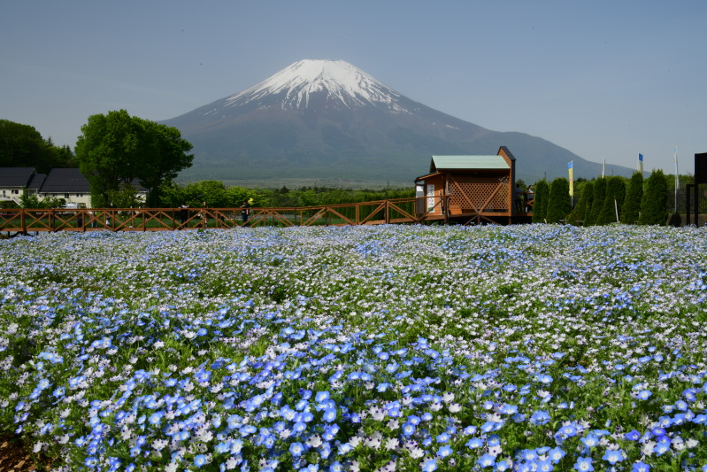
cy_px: 236
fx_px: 825
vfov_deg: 31.9
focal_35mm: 42
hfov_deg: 46.4
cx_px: 354
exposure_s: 1/8
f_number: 22
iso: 64
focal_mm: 42
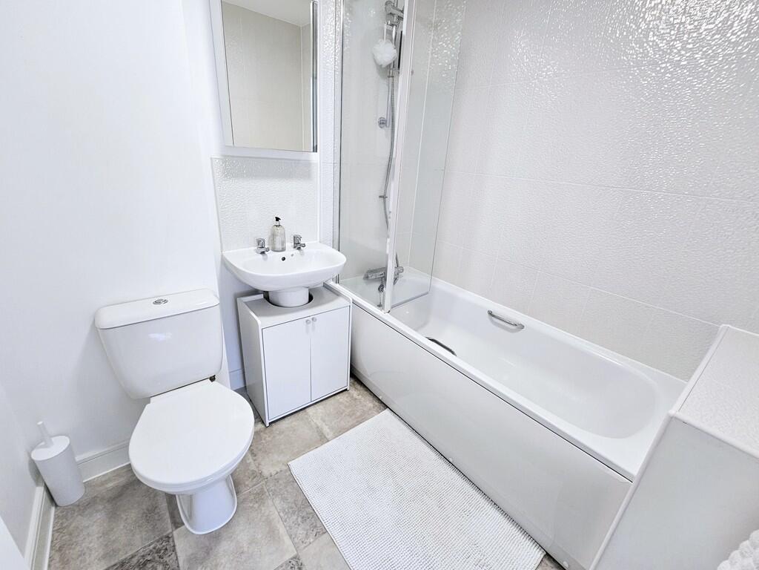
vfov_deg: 89.9
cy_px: 285
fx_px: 285
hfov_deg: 106.2
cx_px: 380
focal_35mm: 13
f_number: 2.2
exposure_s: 1/71.4
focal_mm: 2.2
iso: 160
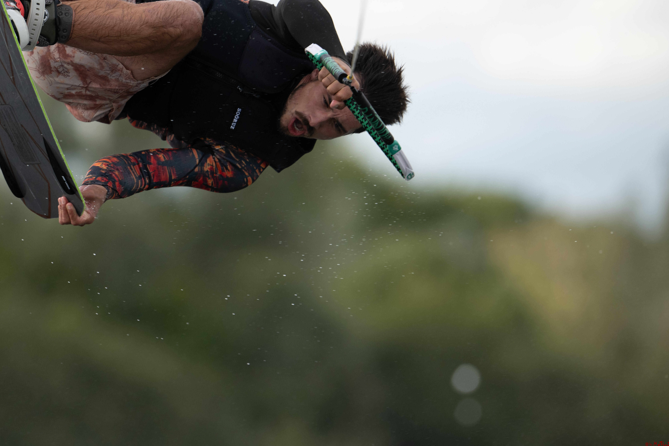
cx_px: 231
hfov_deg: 3.8
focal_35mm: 547
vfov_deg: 2.5
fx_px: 10165
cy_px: 151
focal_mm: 400
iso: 400
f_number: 4.5
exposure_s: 1/2000
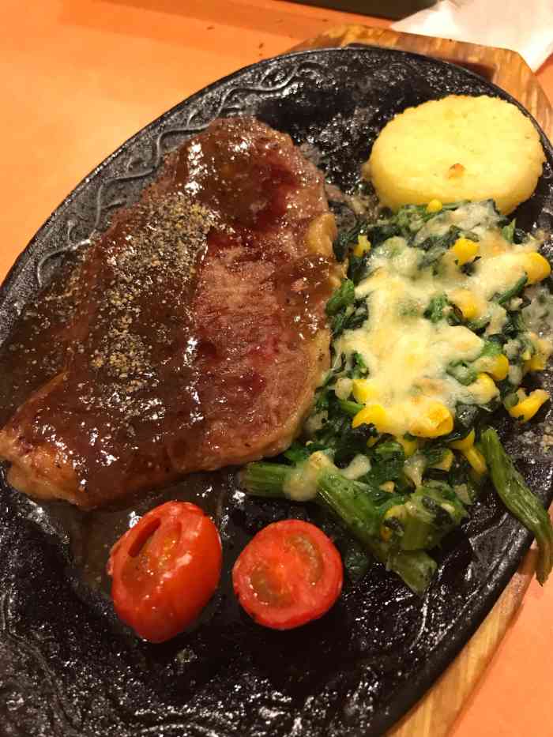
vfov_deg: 63.4
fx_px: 596
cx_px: 276
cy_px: 368
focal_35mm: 28
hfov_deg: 49.8
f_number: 1.8
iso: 100
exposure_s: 1/13
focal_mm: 3.99
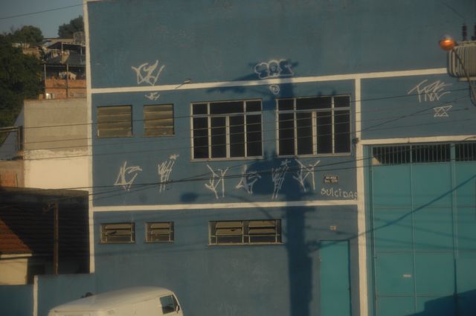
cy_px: 158
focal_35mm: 135
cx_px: 238
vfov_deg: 10.1
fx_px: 1783
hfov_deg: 15.2
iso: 200
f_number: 5.3
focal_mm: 90
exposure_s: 1/500
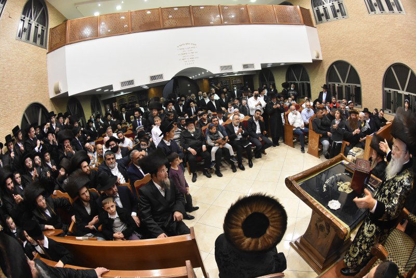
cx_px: 208
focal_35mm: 16
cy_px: 139
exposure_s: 1/80
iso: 3200
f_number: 5.6
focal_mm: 10.5
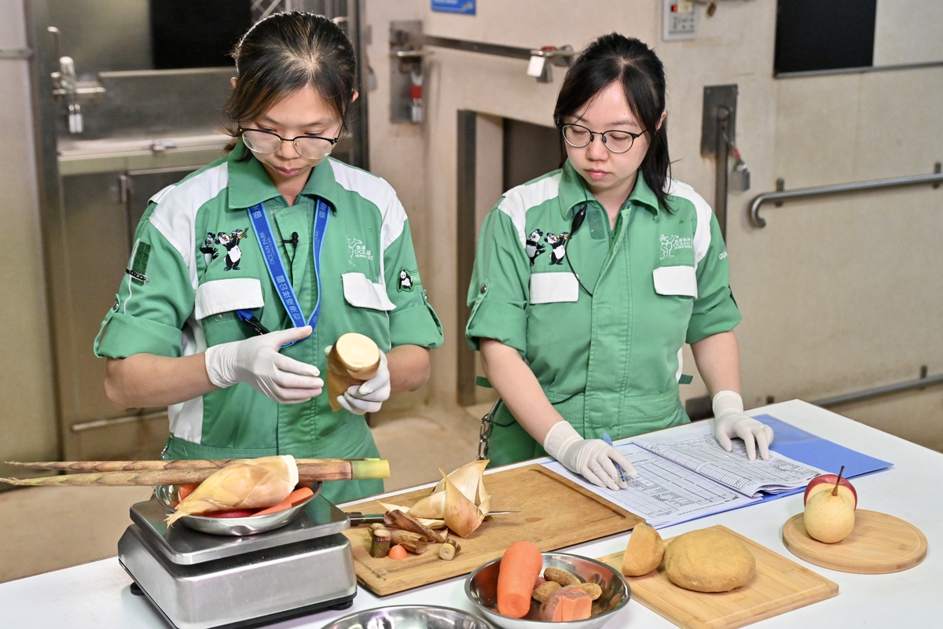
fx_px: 1336
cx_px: 472
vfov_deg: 26.5
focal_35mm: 51
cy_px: 314
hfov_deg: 38.9
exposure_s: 1/250
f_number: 4.5
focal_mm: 51
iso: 3200
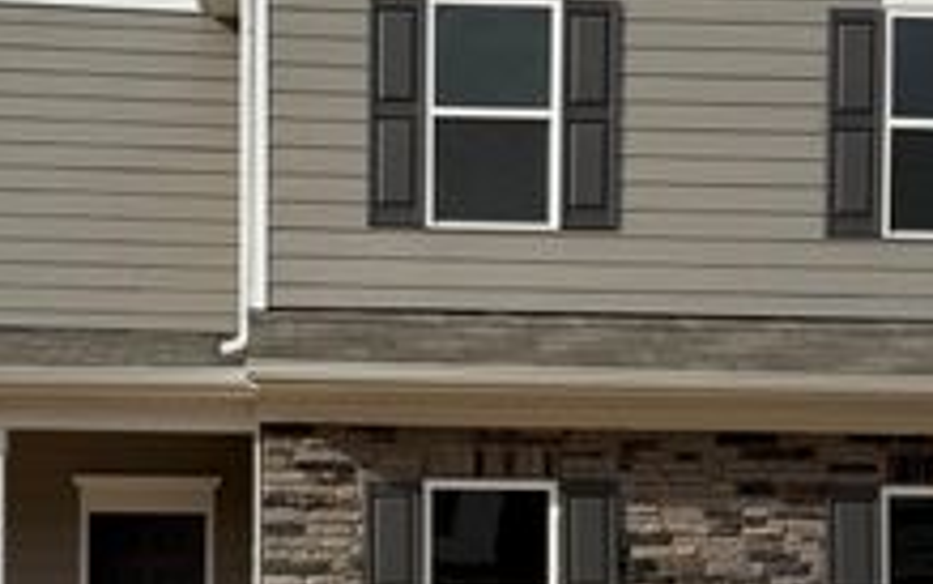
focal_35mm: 58
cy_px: 207
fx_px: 1475
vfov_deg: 22.3
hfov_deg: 34.7
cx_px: 302
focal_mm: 6.76
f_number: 1.78
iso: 80
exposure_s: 1/6173
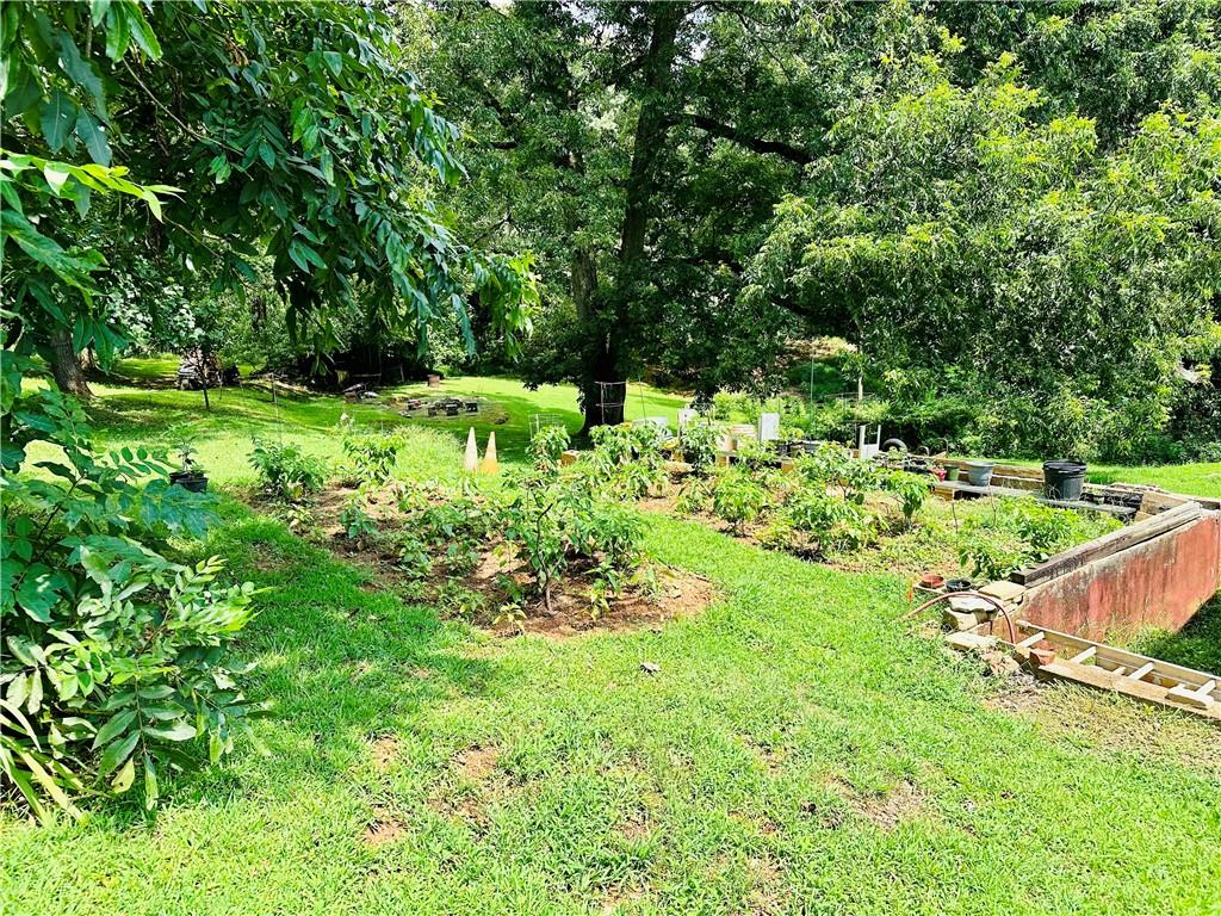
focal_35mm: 24
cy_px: 458
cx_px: 610
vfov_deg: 56.8
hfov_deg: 71.6
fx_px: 847
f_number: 1.78
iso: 80
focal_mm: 6.86
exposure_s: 1/1473
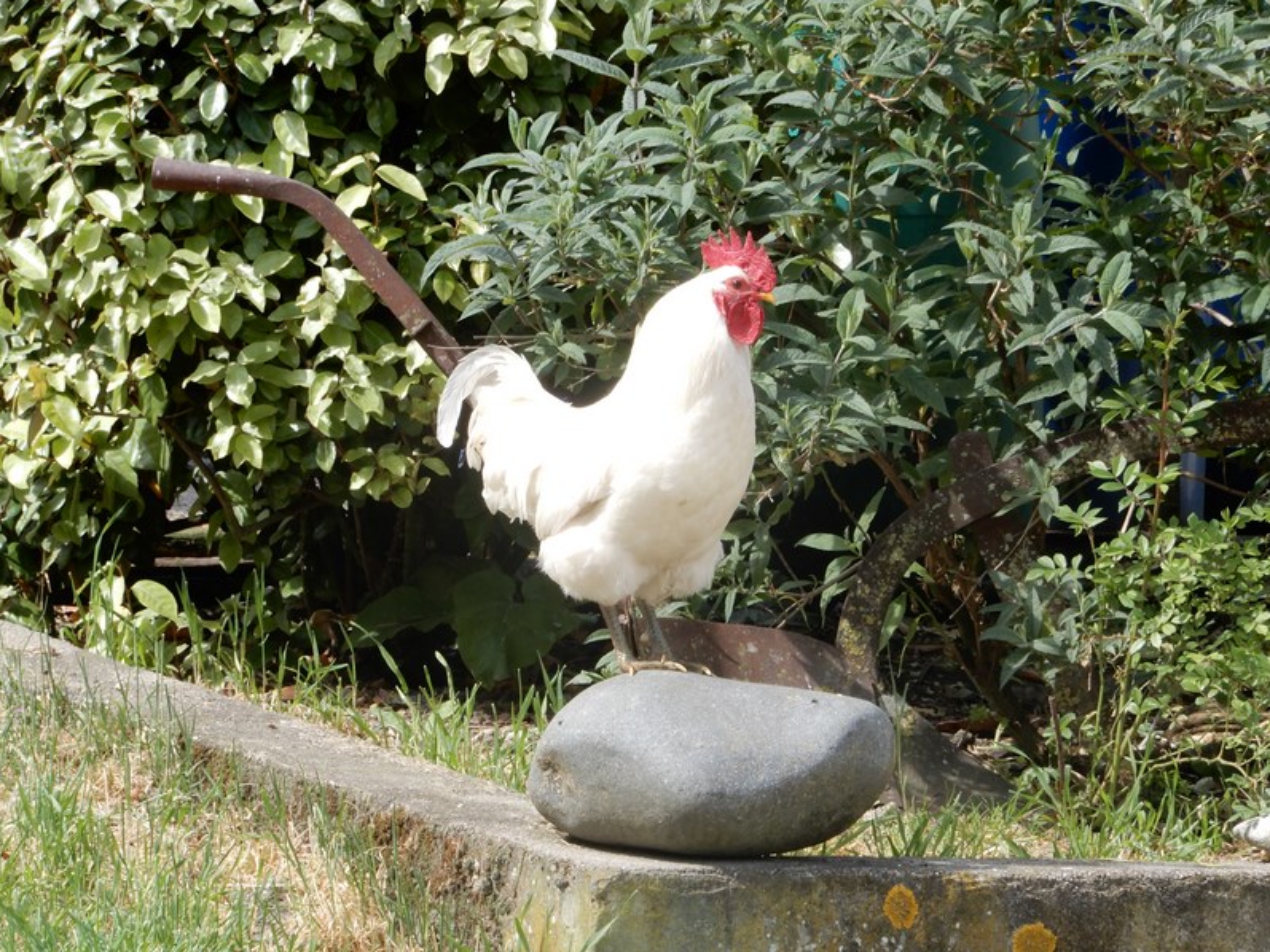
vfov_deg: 5.9
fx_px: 9210
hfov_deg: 7.9
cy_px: 476
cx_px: 636
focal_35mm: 251
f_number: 8
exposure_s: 1/60
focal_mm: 44.6
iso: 80
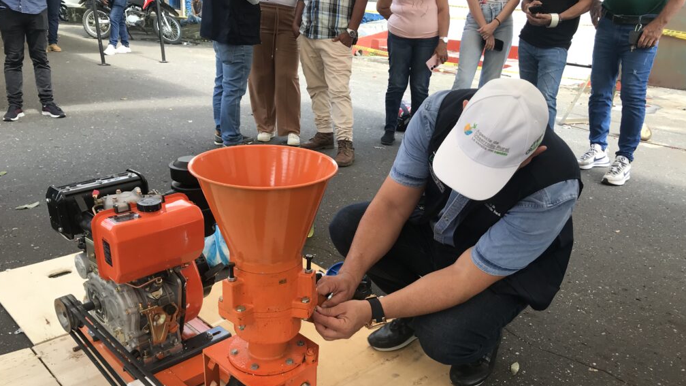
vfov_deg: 37.3
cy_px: 259
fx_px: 564
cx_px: 344
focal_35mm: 31
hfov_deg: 62.6
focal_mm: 3.99
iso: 20
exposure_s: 1/257
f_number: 1.8
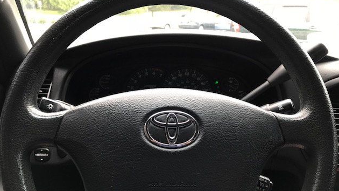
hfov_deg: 62.6
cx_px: 170
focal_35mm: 31
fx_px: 279
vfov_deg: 37.7
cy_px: 108
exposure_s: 1/90
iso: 32
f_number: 1.8
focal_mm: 3.99
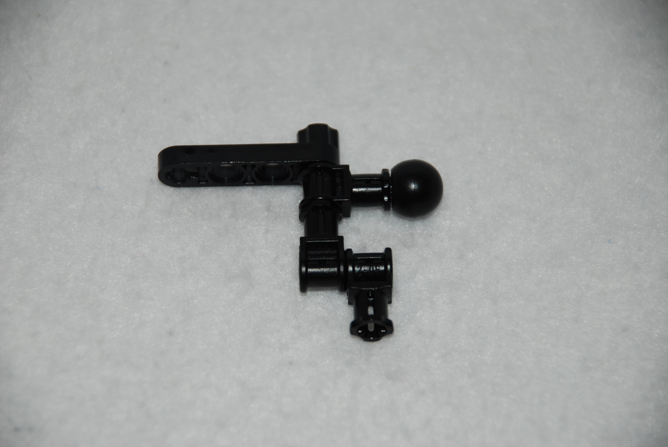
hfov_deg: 10.1
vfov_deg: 6.8
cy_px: 224
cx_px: 334
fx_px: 3762
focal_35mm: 202
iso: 100
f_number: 5.6
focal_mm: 135
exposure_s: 1/60
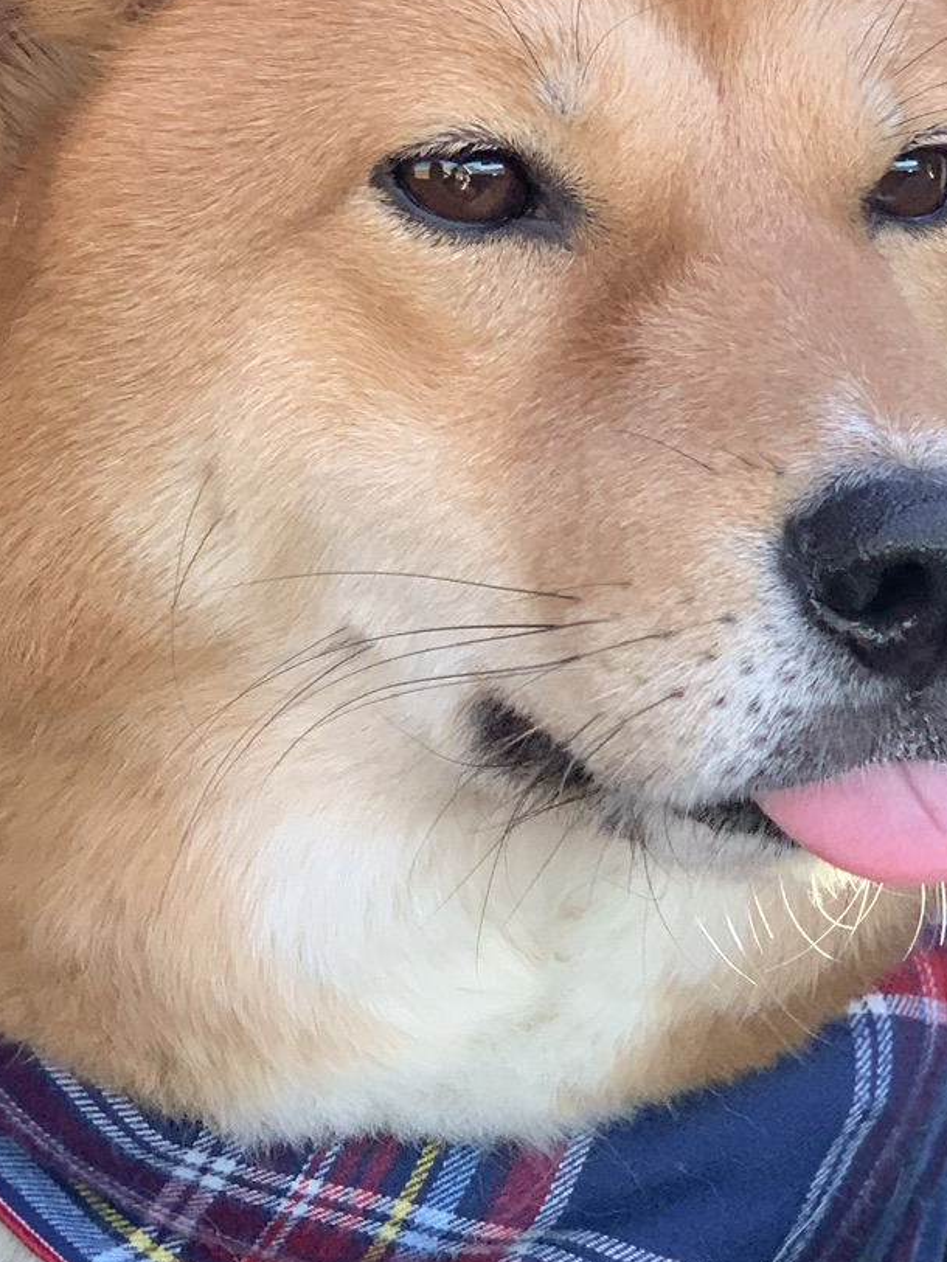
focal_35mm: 131
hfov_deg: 11.3
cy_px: 626
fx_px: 4777
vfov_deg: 15.1
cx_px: 387
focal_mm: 6
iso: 80
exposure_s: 1/122
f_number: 2.4
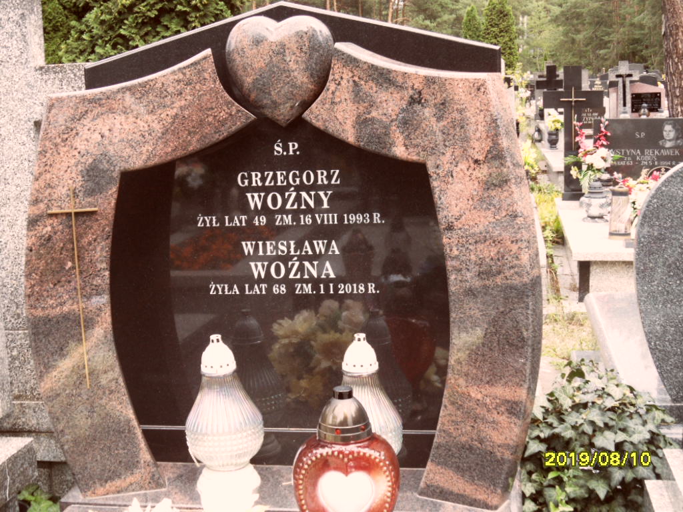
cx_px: 342
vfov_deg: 29.1
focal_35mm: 50
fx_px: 987
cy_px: 256
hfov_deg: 38.2
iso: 100
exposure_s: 1/125
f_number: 3.8
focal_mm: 8.2
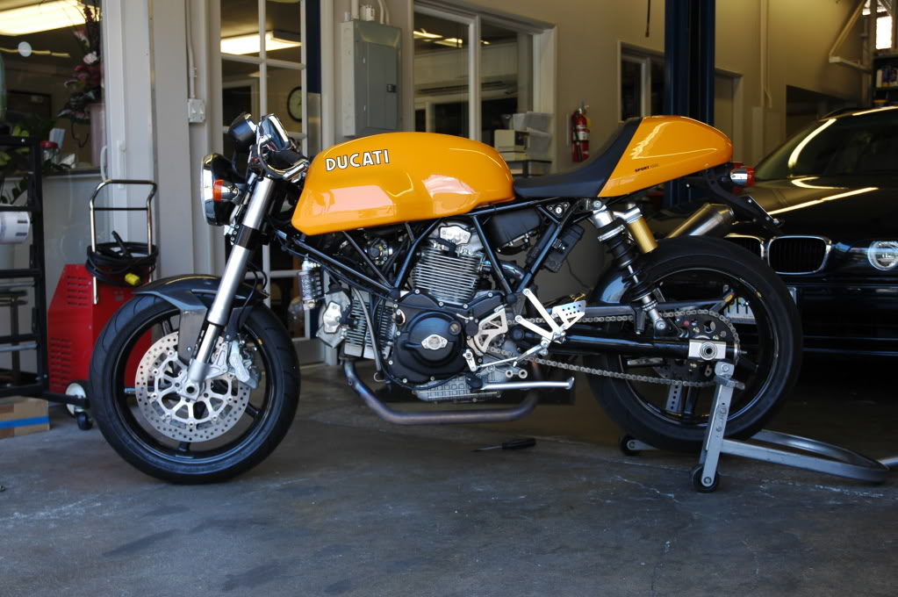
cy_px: 298
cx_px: 449
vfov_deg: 28.9
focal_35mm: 46
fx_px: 1159
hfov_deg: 42.4
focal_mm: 31
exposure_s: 1/100
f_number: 4
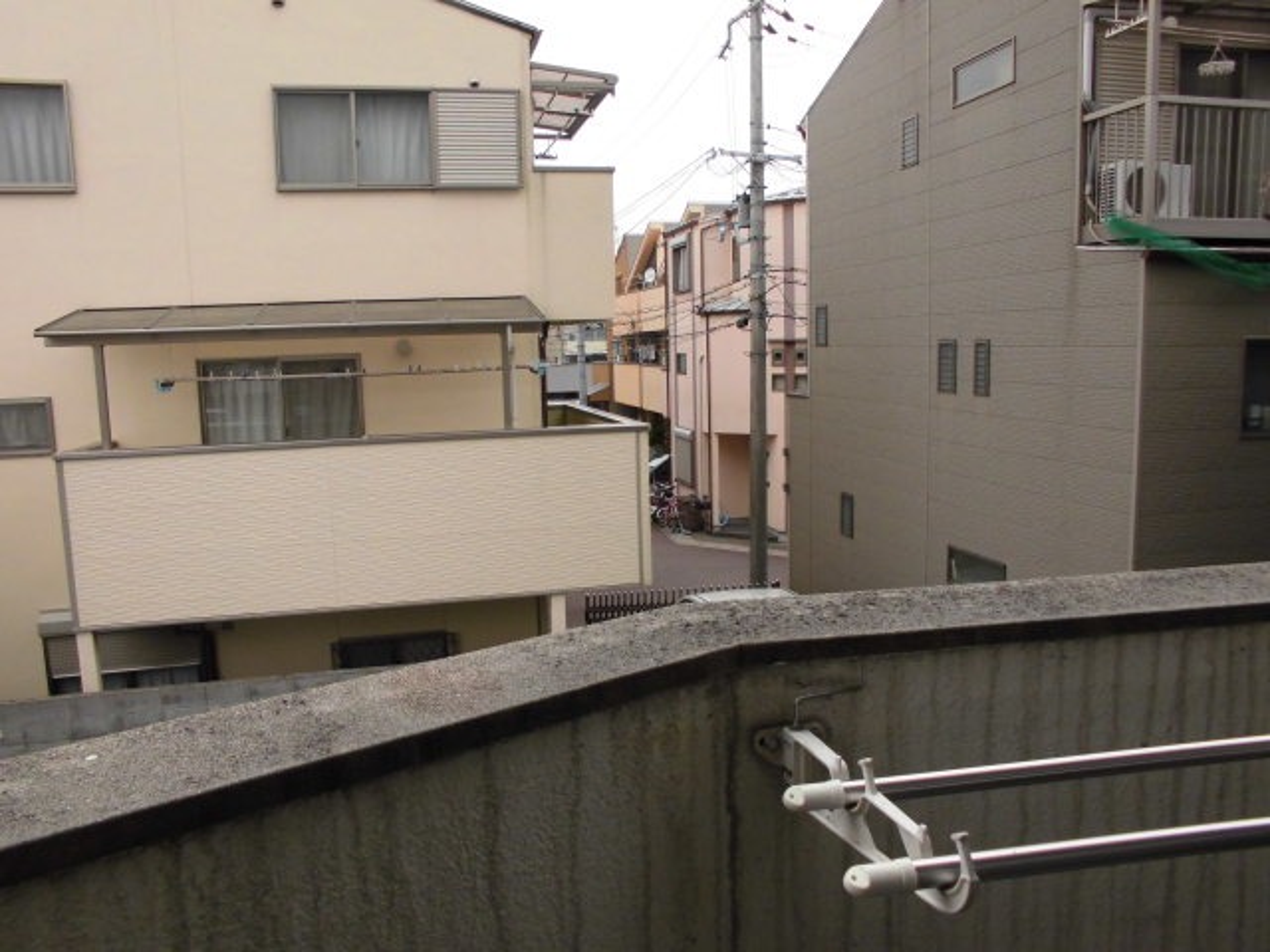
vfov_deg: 53.1
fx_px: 954
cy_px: 476
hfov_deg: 67.3
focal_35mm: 26
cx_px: 635
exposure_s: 1/100
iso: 100
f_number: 3.5
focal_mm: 4.6
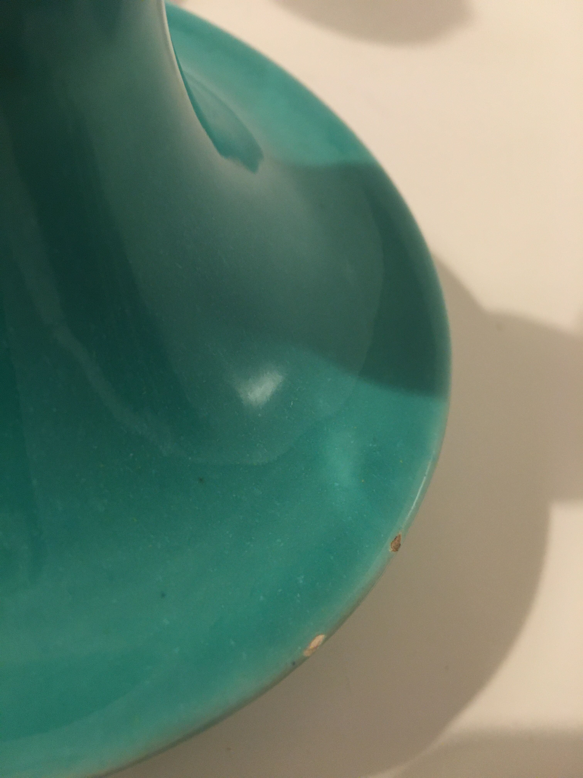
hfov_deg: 48.2
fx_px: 651
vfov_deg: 61.7
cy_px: 389
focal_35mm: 29
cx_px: 292
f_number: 2.2
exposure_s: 1/33
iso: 200
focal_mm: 4.15
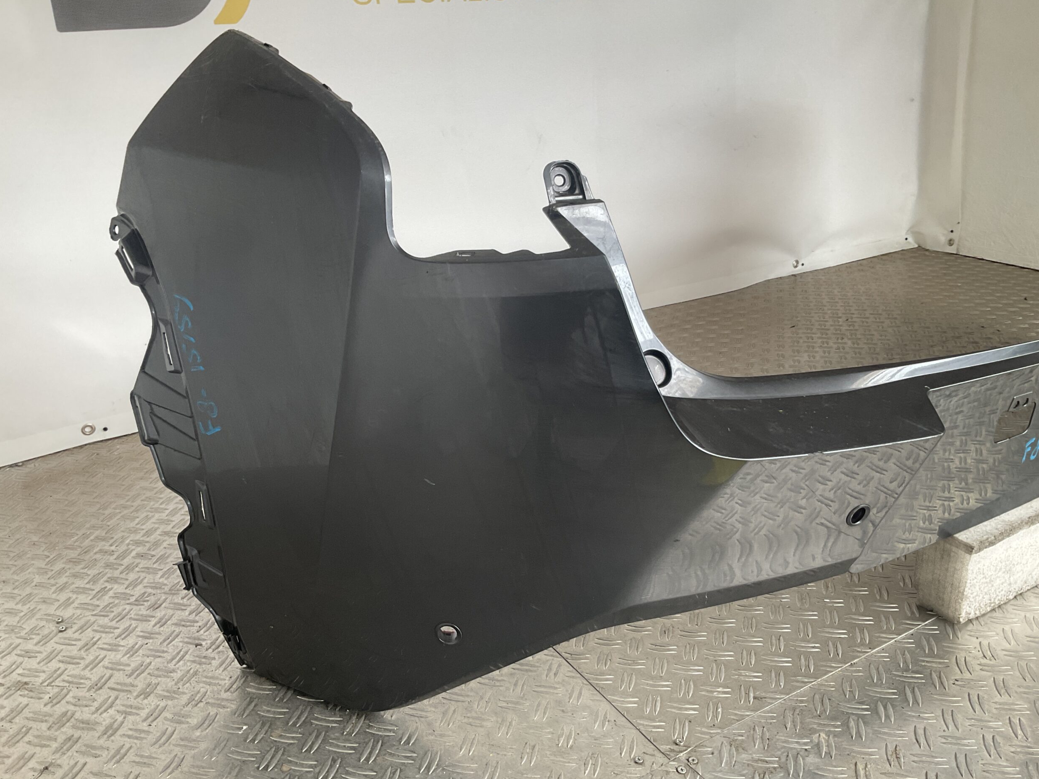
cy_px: 387
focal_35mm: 30
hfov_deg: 60.0
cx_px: 522
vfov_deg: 46.8
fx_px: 900
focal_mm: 3
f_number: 1.8
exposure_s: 1/120
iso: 40
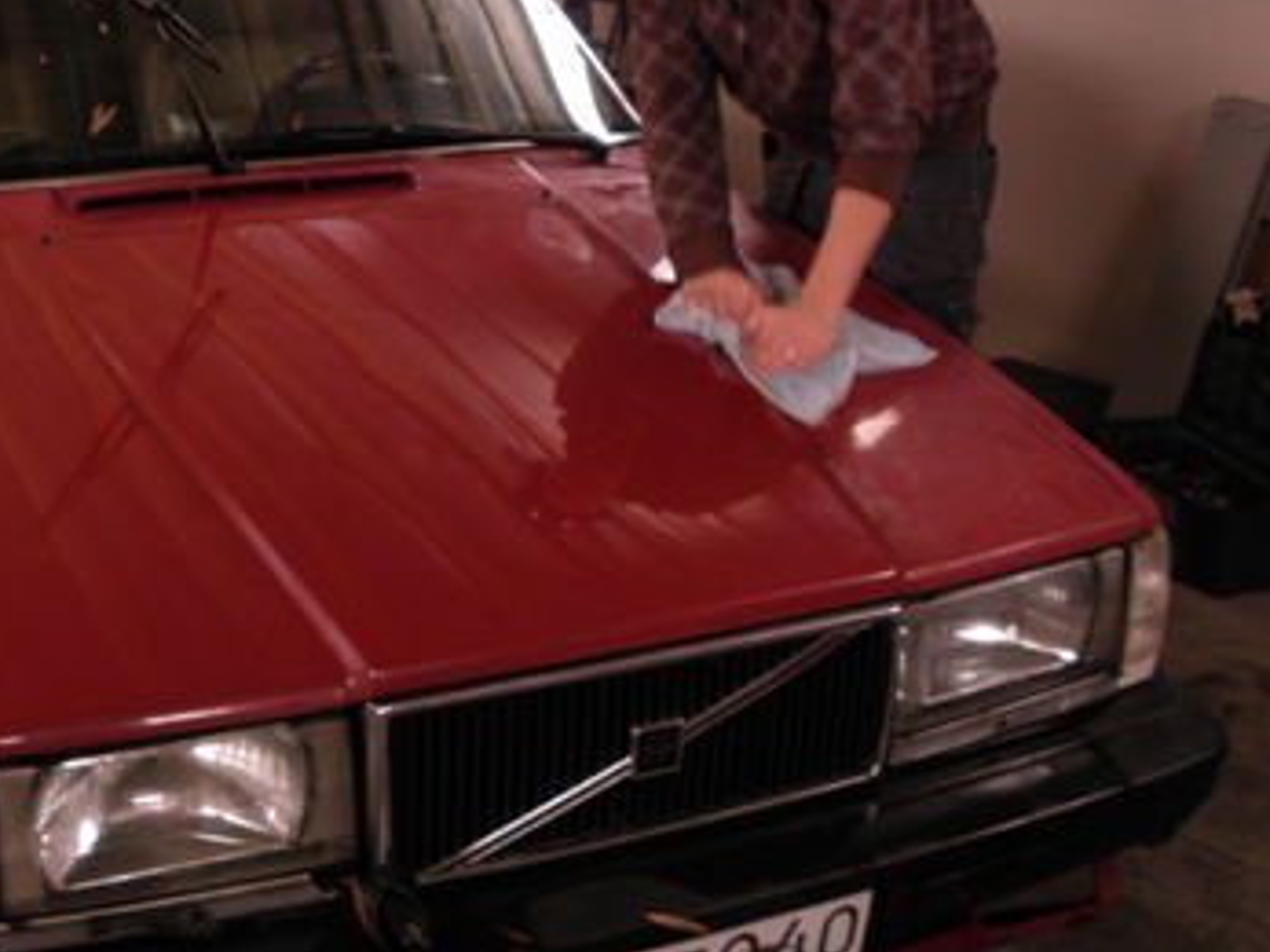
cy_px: 337
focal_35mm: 48
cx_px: 333
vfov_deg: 30.1
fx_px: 1760
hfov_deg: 38.7
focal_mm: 4.6
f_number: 2.8
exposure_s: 1/8
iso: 125
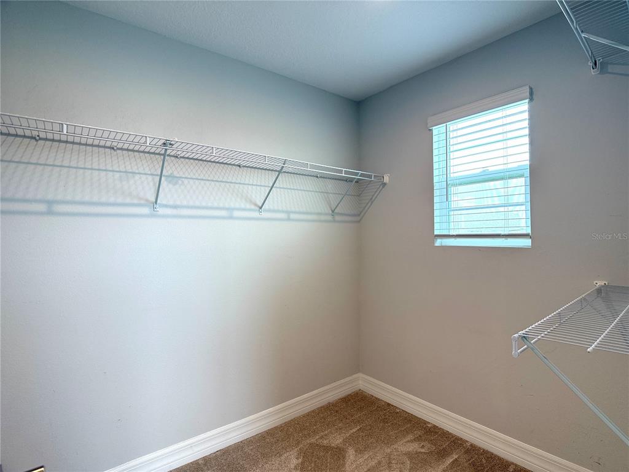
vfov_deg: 56.8
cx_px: 314
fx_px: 436
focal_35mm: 24
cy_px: 236
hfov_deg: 71.6
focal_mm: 6.76
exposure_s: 1/231
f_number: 1.78
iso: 125
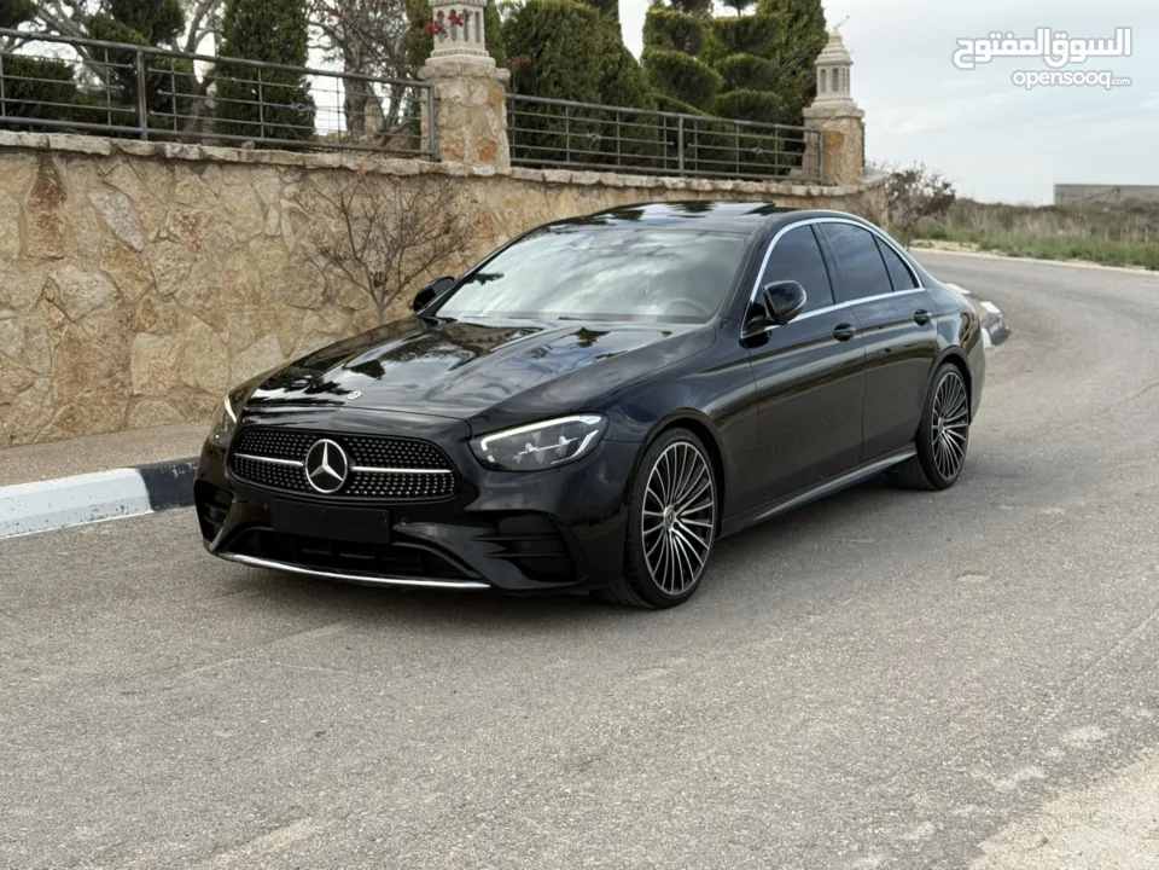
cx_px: 580
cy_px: 435
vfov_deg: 30.3
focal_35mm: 48
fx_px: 1607
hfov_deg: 39.7
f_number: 1.78
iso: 80
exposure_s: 1/675
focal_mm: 6.76
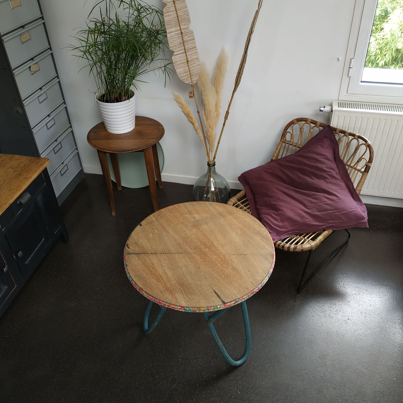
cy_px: 191
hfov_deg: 55.6
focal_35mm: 29
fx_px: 382
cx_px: 205
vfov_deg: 55.6
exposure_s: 1/50
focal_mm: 3.94
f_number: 1.9
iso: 160
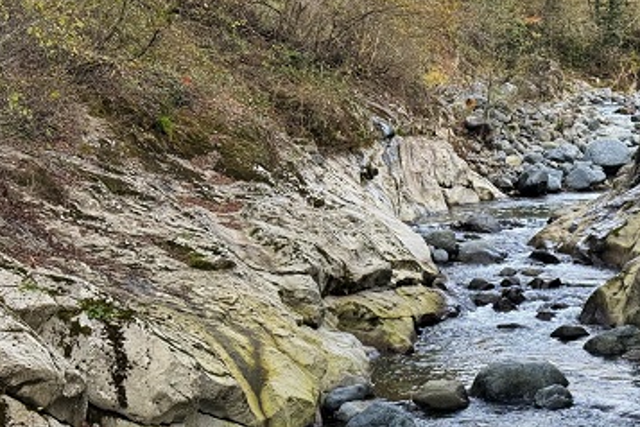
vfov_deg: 16.1
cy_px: 362
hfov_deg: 23.9
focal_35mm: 84
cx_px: 498
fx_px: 1493
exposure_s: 1/122
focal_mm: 6.86
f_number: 1.78
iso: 50
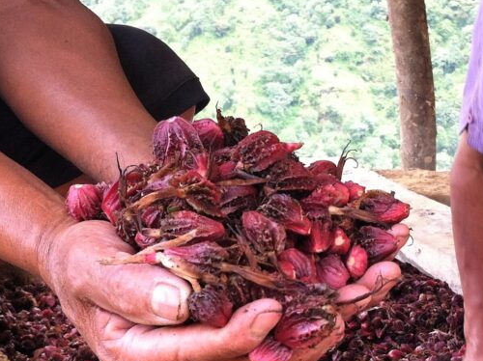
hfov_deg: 27.7
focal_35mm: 70
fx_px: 976
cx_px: 297
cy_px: 250
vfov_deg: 20.9
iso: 100
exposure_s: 1/60
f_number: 2.8
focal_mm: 3.85
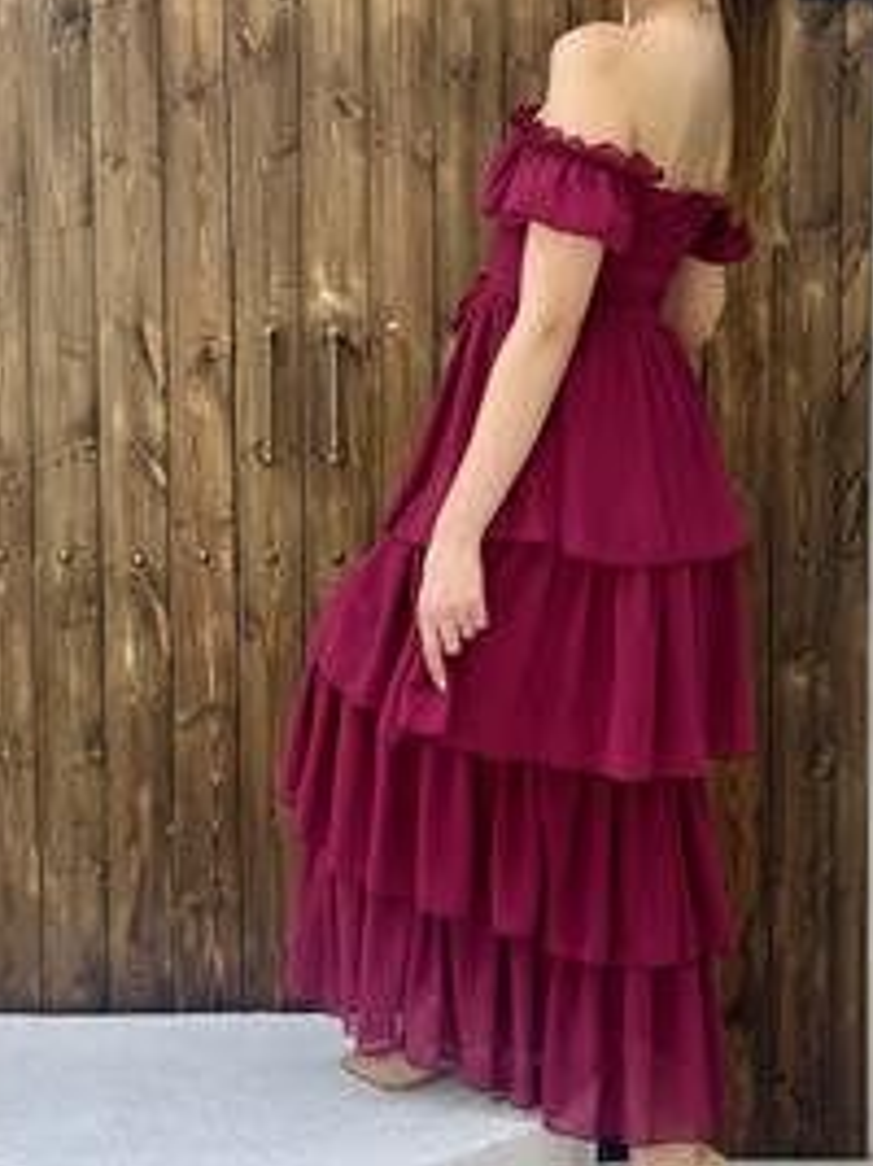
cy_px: 507
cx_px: 611
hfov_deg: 20.3
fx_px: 2423
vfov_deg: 27.0
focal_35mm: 72
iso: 64
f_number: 1.78
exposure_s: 1/100
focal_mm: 6.86
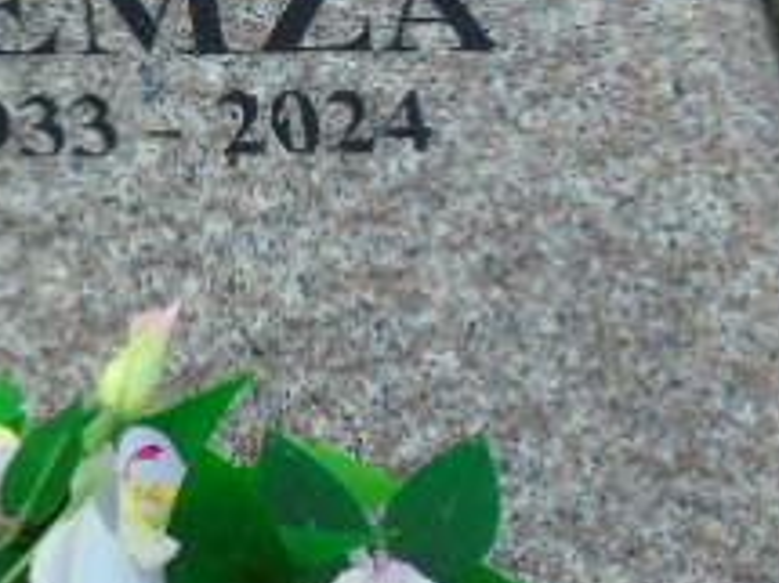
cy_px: 62
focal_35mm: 137
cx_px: -207
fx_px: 3081
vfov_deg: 10.8
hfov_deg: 13.9
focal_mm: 8.2
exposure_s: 1/200
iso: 80
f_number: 4.1
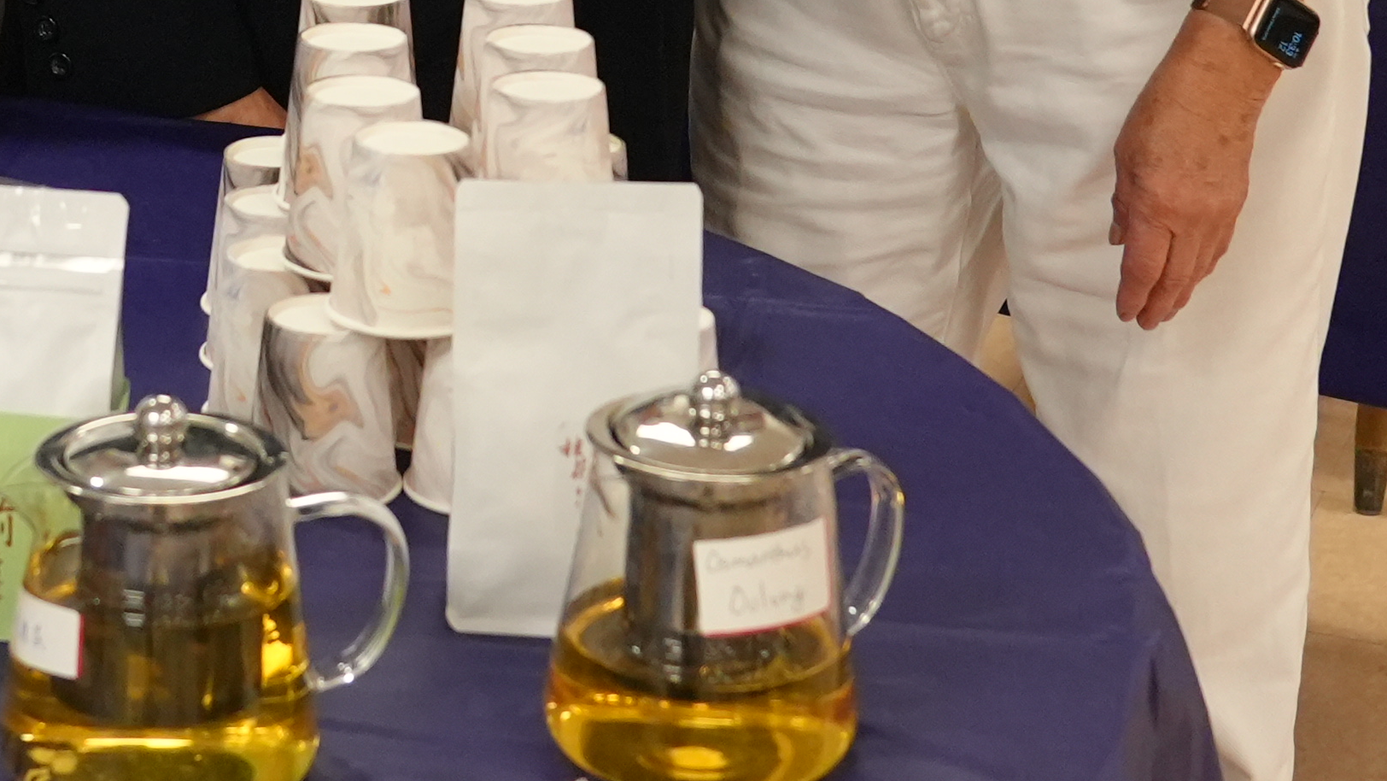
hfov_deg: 19.8
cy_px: -353
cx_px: 337
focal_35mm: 107
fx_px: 3936
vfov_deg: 10.9
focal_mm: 24
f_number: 4
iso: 3200
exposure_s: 1/160
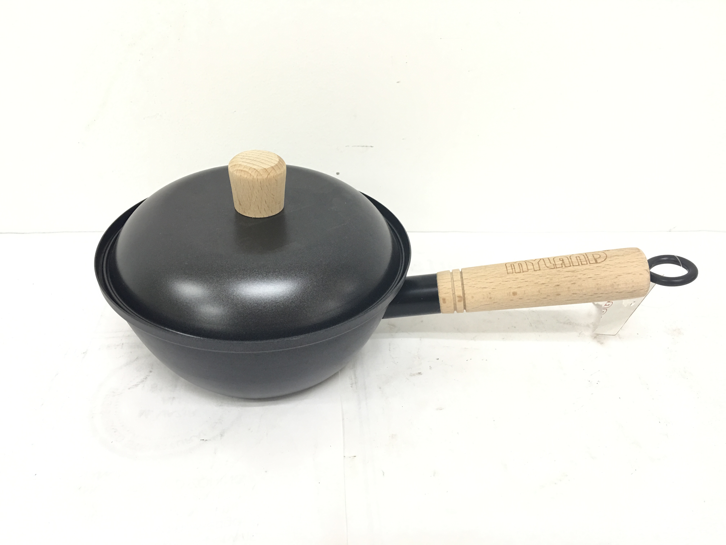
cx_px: 363
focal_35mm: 29
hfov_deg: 61.7
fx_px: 608
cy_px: 272
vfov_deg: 48.2
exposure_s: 1/15
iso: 50
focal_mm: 4.15
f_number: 2.2
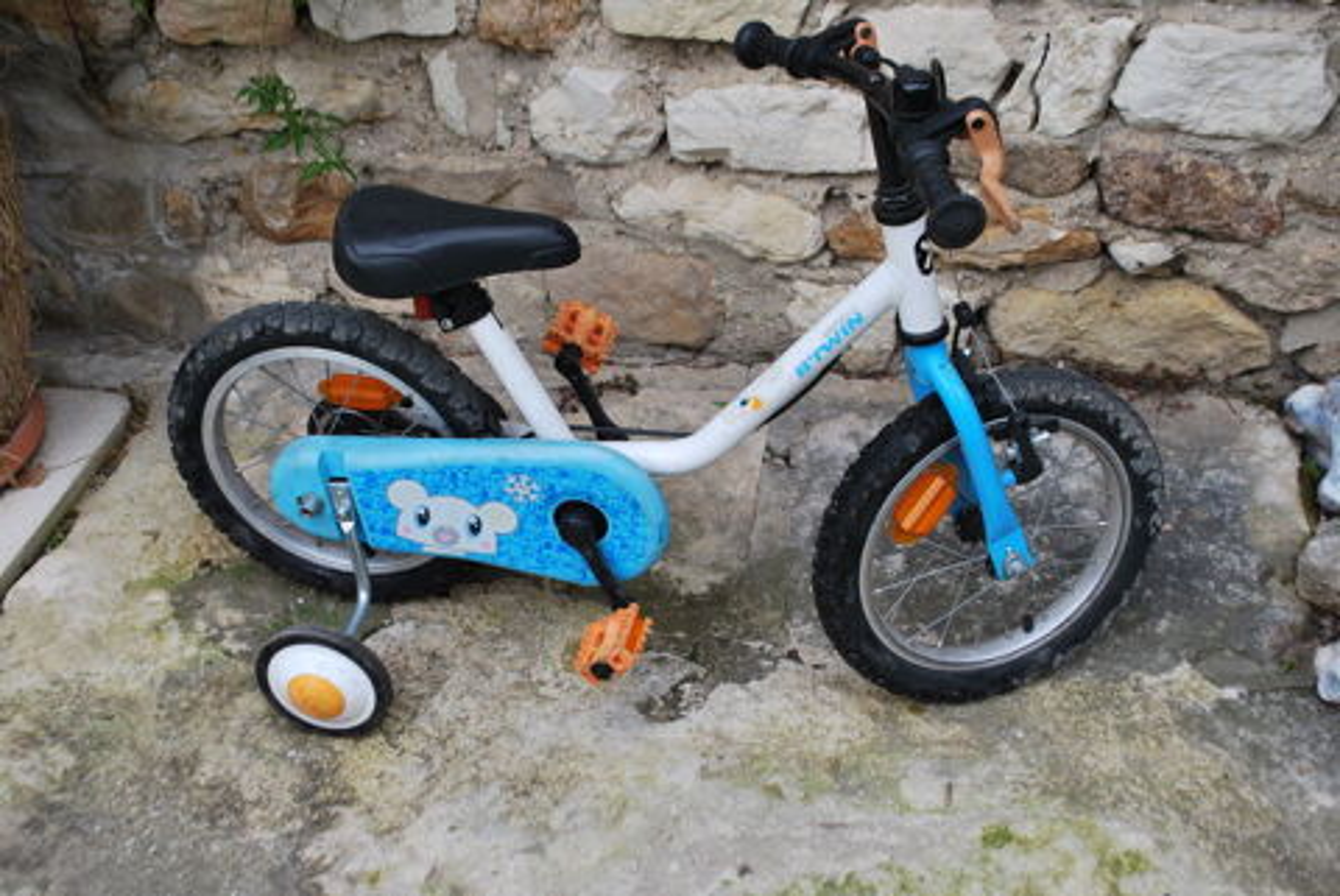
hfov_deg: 41.1
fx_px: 1788
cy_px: 448
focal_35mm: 48
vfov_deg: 28.1
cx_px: 670
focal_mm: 32
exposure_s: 1/125
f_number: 5.6
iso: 110
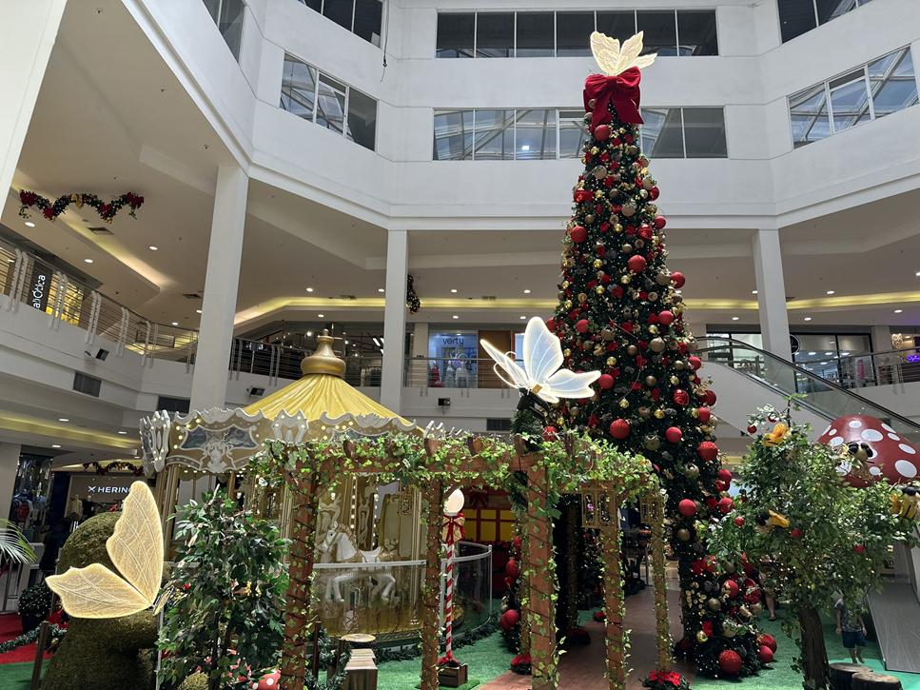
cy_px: 345
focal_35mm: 24
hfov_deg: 71.6
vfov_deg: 56.8
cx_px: 460
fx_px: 638
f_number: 1.78
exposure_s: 1/161
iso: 80
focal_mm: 6.86
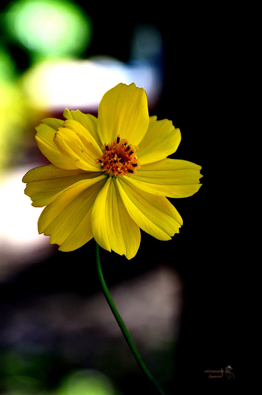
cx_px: 131
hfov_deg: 8.7
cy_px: 198
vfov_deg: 13.1
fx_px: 1729
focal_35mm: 158
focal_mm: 105
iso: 200
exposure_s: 1/250
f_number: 5.6
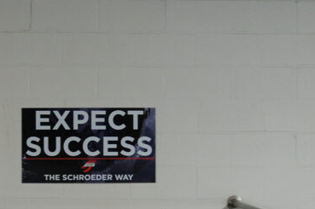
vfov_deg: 13.6
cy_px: 149
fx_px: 874
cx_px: 92
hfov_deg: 20.3
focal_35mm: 100
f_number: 4
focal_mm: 24
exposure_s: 1/50
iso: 400
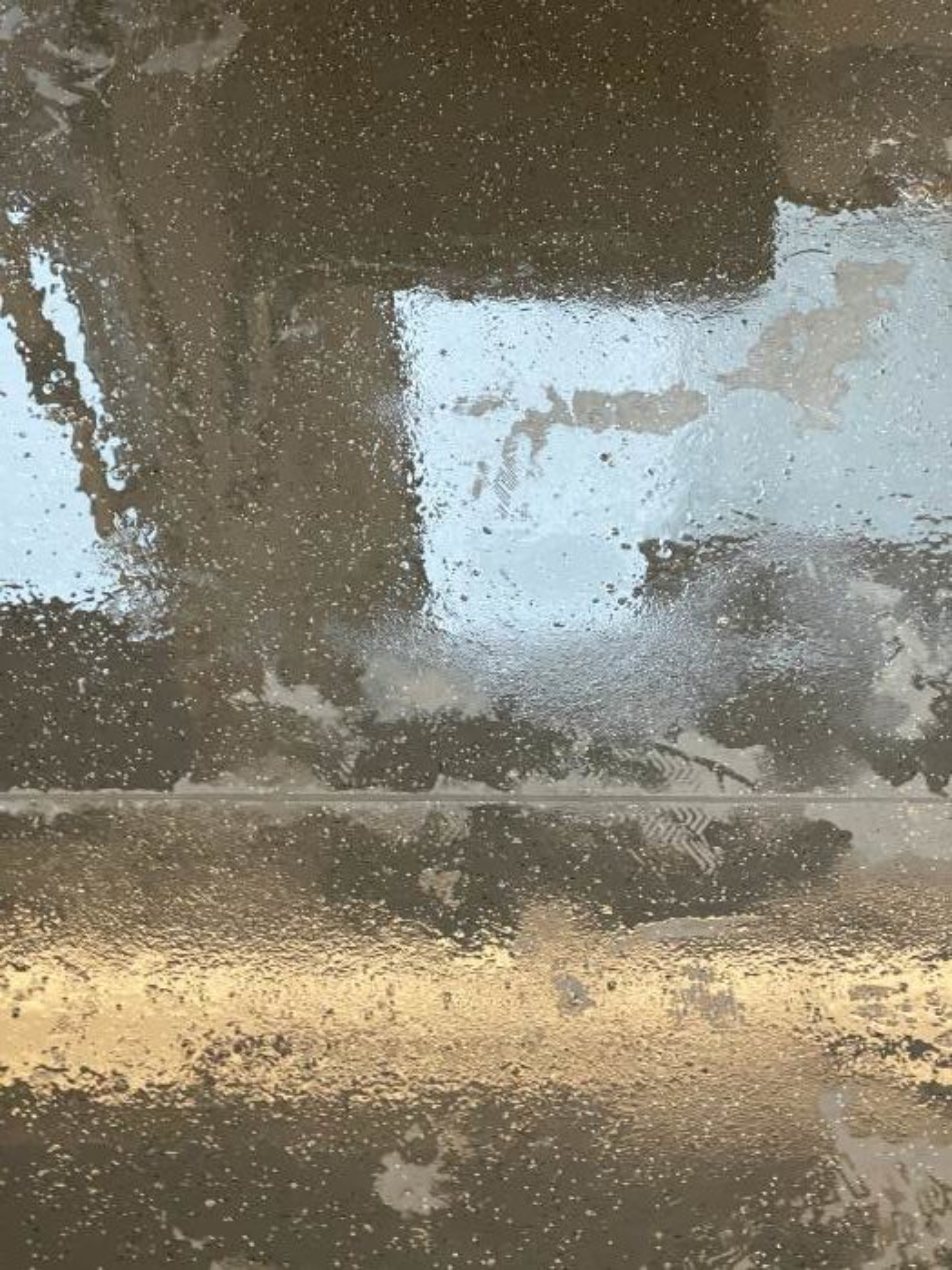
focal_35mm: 64
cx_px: 476
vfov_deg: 30.3
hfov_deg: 22.9
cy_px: 635
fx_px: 2348
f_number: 2.2
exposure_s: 1/60
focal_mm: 7.5
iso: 500
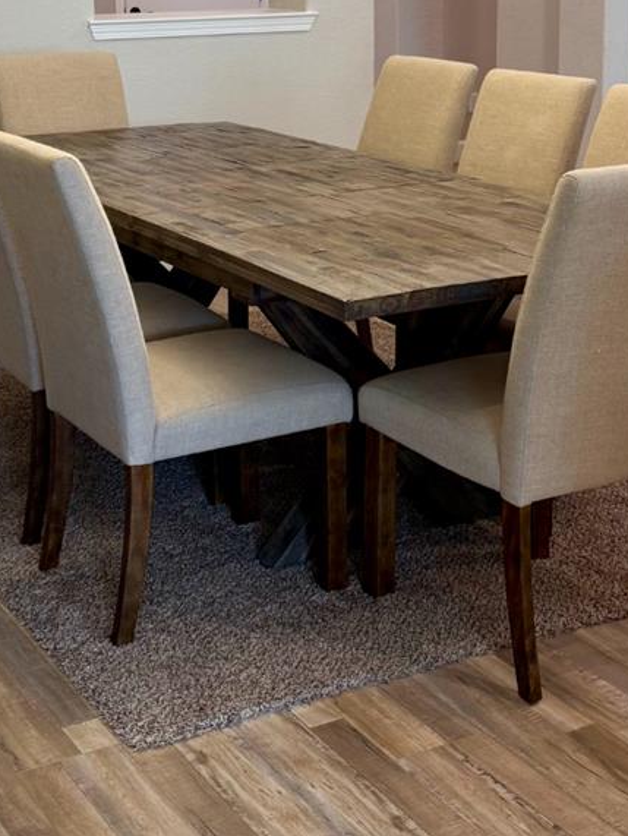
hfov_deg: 23.3
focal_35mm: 63
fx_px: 1522
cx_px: 276
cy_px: 156
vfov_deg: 29.9
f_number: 1.78
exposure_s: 1/60
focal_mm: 6.76
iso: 125
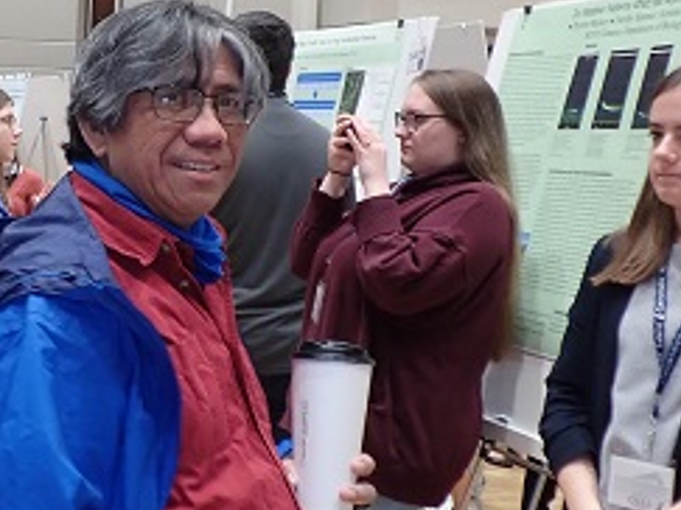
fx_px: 1553
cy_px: 221
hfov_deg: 23.1
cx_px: -92
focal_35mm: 79
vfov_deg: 18.6
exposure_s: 1/30
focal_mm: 5.5
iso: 200
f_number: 2.3
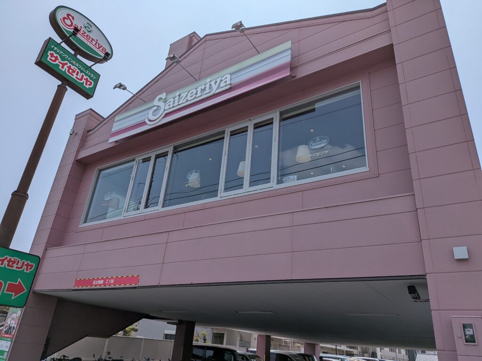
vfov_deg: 56.8
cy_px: 180
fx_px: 334
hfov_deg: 71.6
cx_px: 241
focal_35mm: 24
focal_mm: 4.53
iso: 26
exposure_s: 1/5025
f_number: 1.7
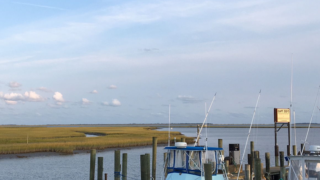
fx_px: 467
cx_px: 132
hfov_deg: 37.7
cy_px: 101
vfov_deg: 21.8
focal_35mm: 55
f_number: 2.2
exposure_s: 1/545
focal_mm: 4.15
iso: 25
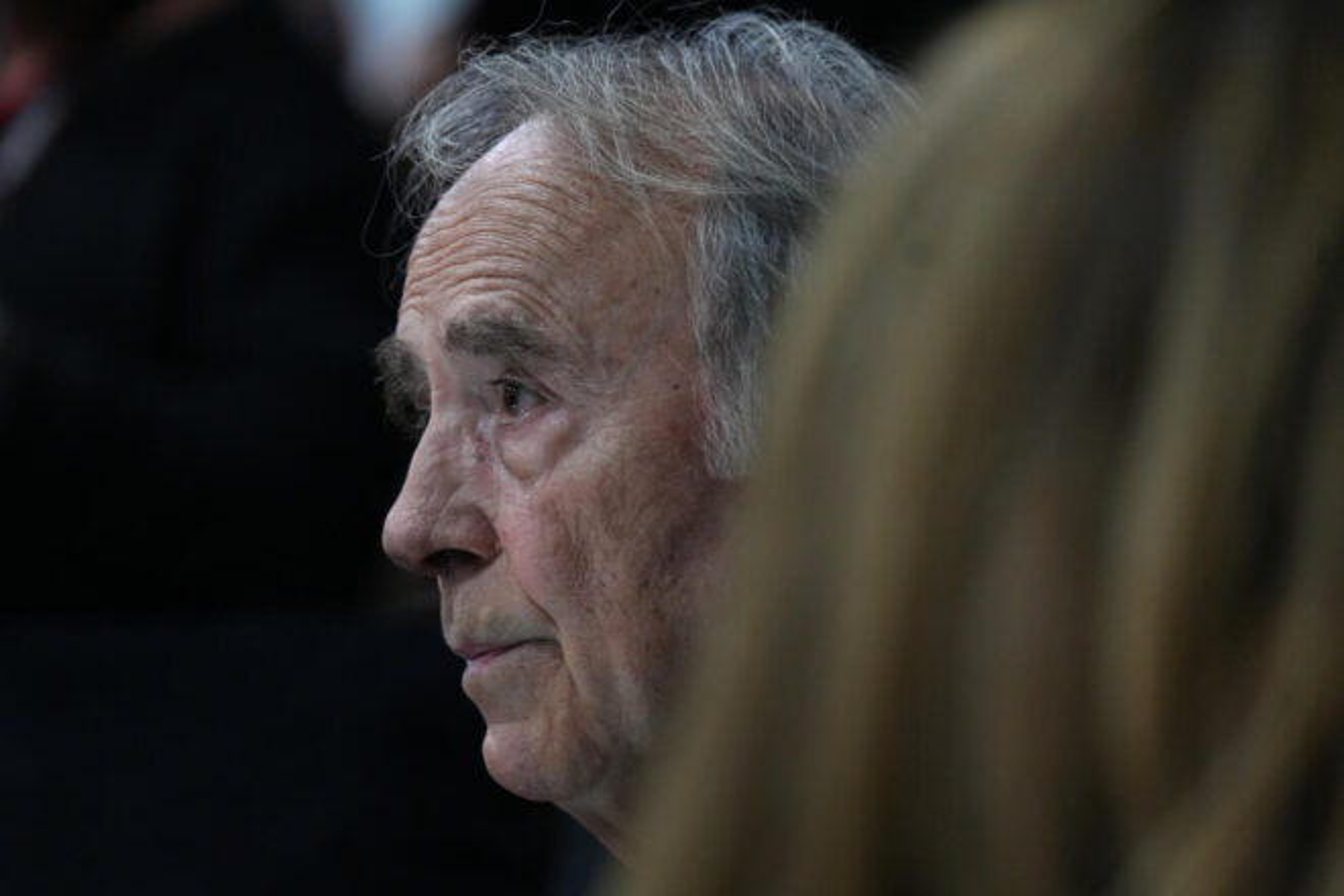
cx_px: 672
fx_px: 6906
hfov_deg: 11.1
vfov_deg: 7.4
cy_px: 448
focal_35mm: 185
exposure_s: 1/160
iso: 4000
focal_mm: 185
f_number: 4
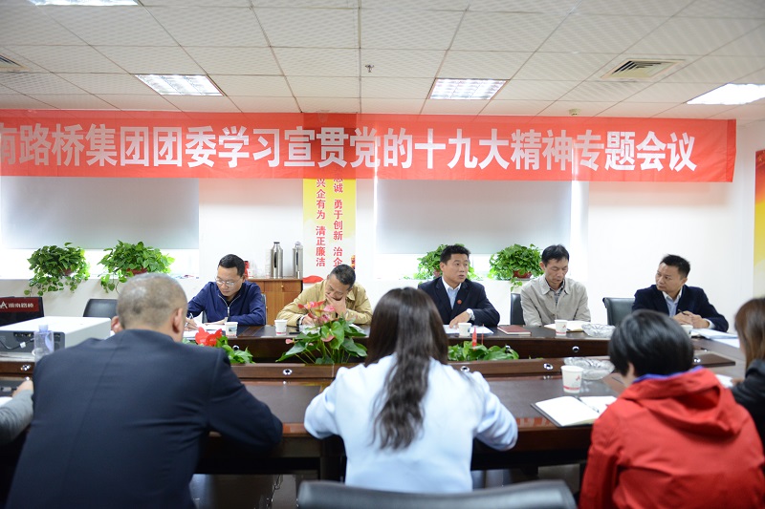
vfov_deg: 53.1
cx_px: 382
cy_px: 254
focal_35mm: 24
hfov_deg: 73.8
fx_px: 510
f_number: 3.2
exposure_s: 1/100
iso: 2000
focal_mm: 24
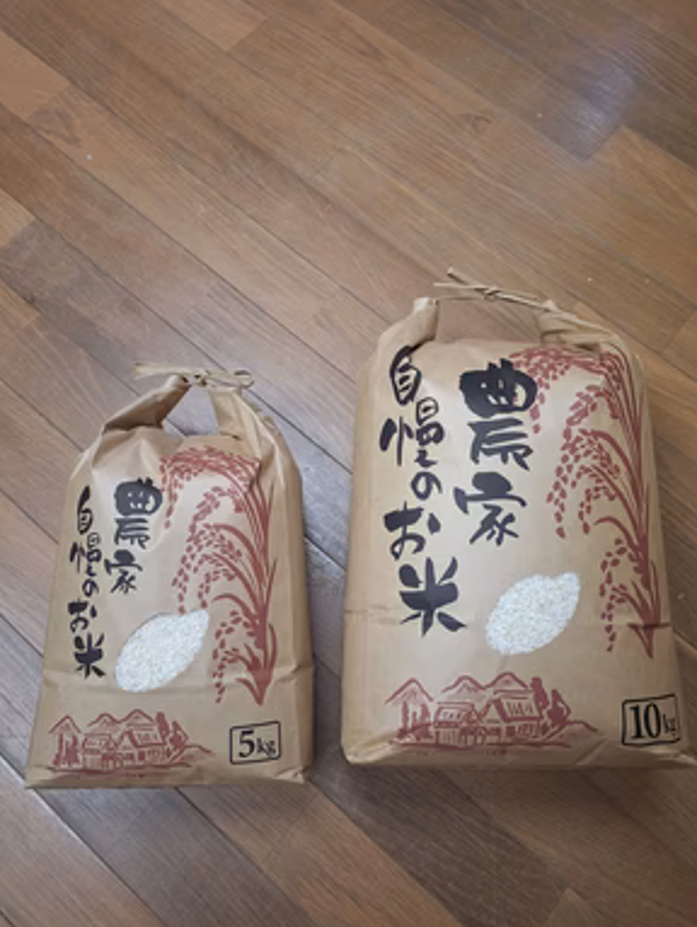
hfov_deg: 56.9
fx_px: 643
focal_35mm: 24
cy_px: 474
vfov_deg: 71.5
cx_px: 353
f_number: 1.8
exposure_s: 1/30
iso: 250
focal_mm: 5.54
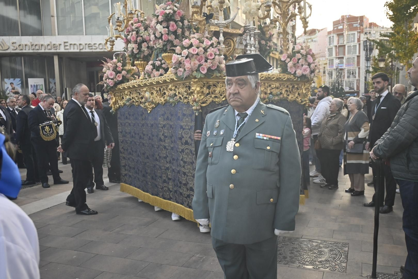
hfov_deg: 58.3
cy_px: 140
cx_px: 209
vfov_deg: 40.8
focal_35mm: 32
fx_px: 374
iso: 320
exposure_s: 1/250
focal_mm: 21.5
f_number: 4
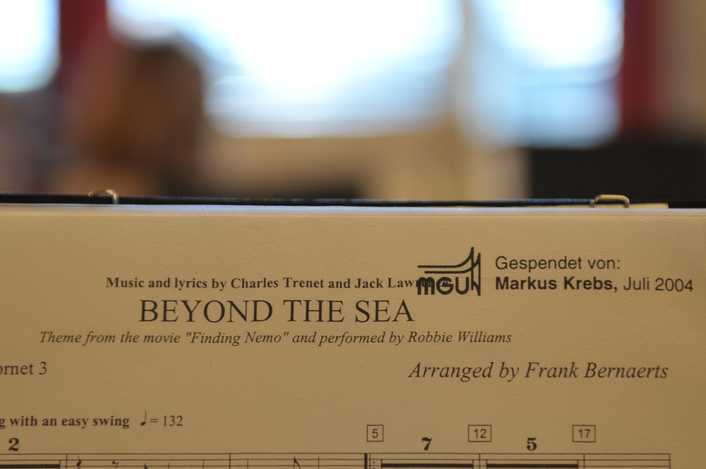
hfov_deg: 24.6
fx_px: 1616
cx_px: 353
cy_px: 234
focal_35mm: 82
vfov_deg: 16.5
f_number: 2.8
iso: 200
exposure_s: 1/60
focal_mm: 55
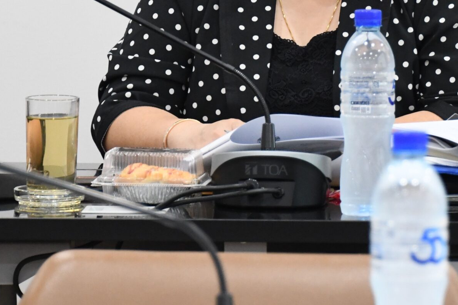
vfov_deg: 3.9
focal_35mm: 354
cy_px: -4
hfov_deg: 5.8
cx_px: 326
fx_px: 4504
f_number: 5.6
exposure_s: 1/60
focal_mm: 110
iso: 3200
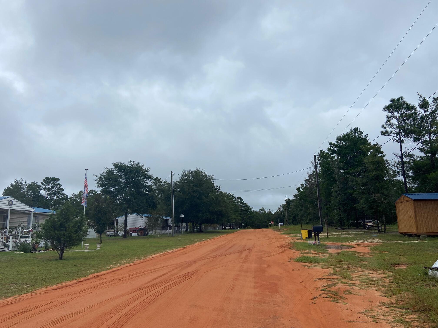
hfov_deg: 67.3
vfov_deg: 53.1
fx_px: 329
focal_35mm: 26
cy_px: 164
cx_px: 219
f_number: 1.8
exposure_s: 1/3731
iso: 32
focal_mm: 4.25
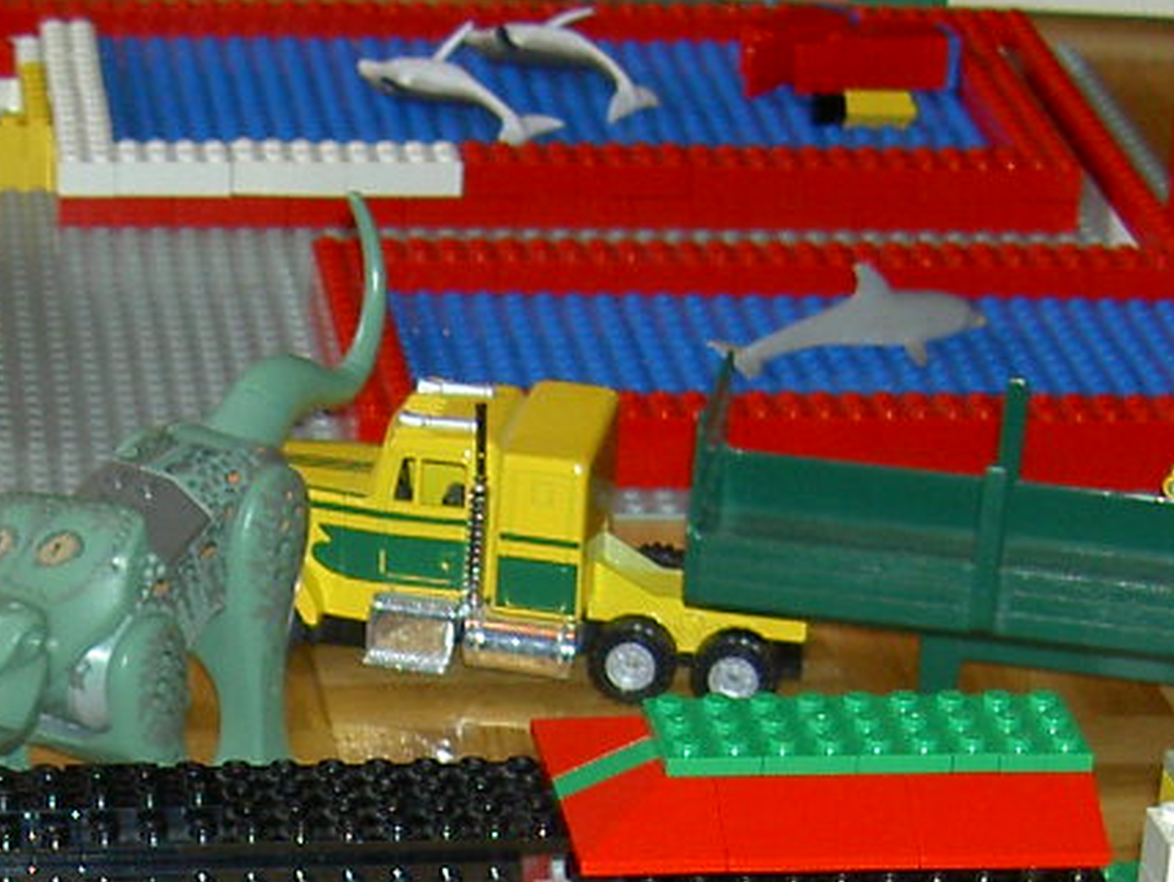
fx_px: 4956
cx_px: 223
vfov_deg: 9.9
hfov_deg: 13.4
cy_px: 1217
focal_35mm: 146
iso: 100
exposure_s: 1/59.5
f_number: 2.8
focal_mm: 8
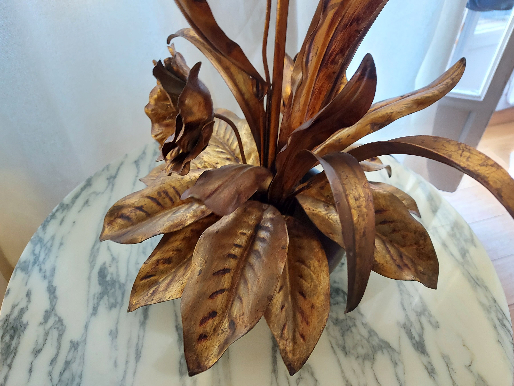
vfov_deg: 56.8
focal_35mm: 24
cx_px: 257
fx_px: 356
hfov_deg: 71.6
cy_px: 193
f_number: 1.8
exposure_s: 1/24
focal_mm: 5.23
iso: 320
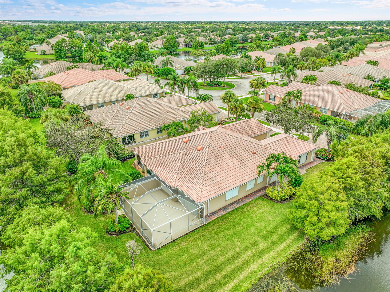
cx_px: 195
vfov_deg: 56.8
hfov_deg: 71.6
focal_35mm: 24
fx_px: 270
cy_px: 146
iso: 120
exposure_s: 1/1250
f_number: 2.8
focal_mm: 12.3
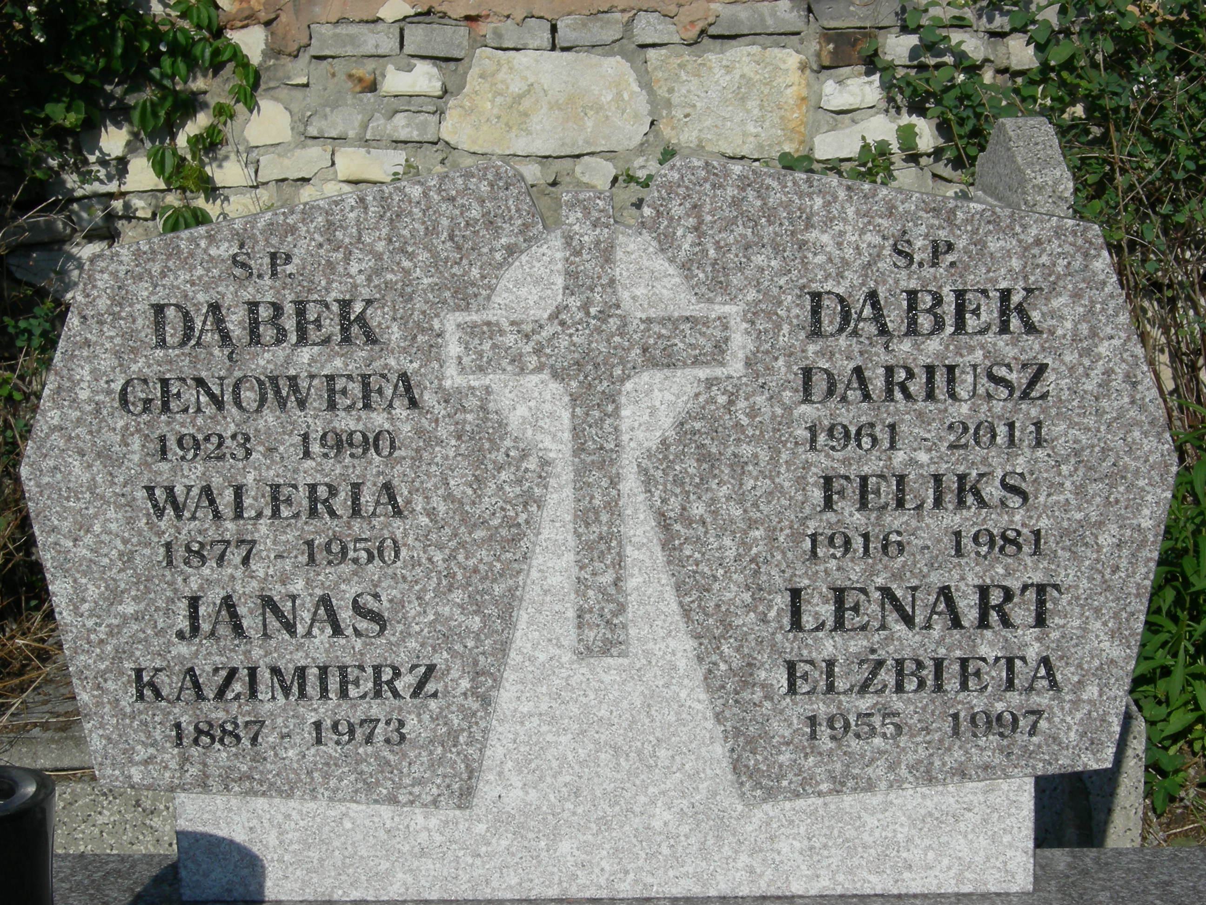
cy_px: 452
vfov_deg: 22.3
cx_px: 603
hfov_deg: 29.4
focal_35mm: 66
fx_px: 2299
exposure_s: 1/390
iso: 64
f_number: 7.8
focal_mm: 13.7
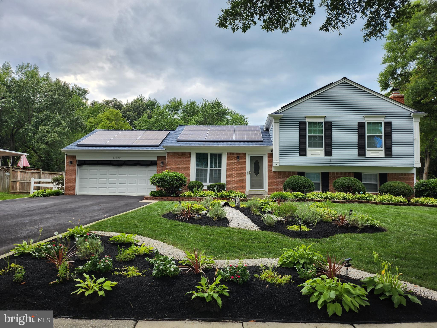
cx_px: 218
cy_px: 164
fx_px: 303
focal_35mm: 24
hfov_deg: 71.6
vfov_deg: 56.8
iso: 50
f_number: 1.8
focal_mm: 5
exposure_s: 1/460
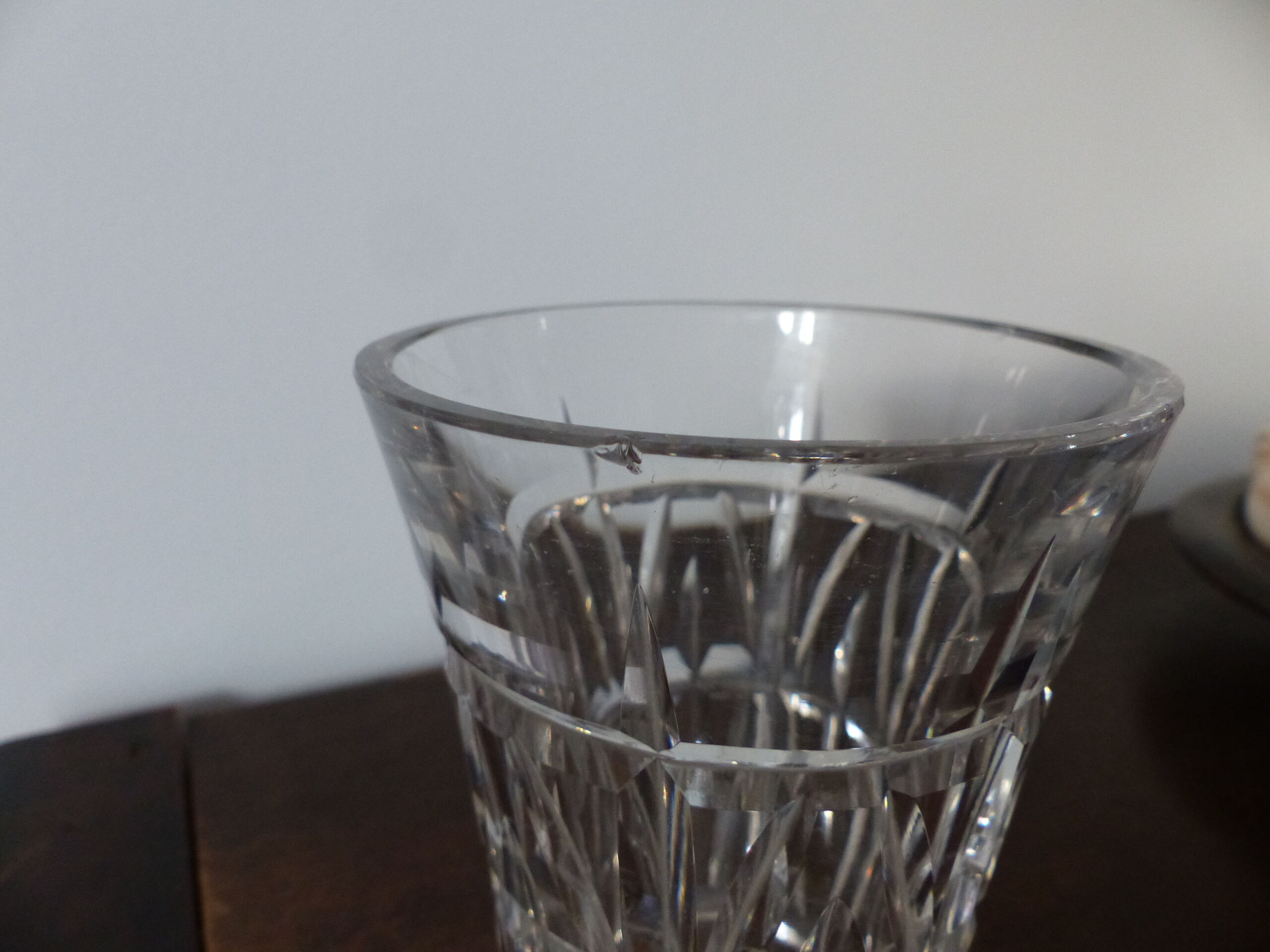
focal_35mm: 25
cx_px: 635
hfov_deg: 69.4
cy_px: 476
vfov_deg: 54.9
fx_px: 917
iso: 400
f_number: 2.8
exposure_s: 1/15
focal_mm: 4.5
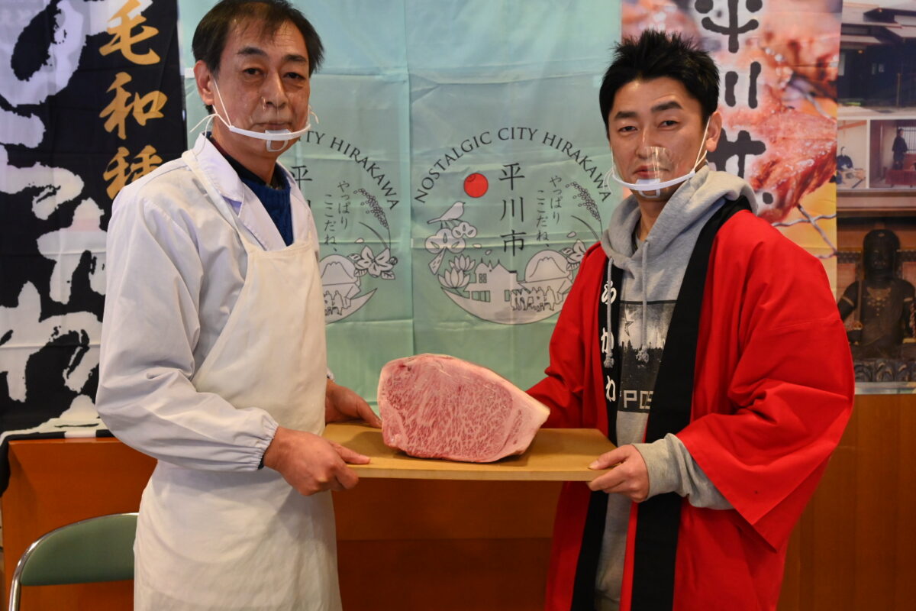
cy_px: 306
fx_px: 916
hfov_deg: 53.1
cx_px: 458
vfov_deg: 36.9
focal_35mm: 36
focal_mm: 36
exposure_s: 1/100
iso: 6400
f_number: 7.1
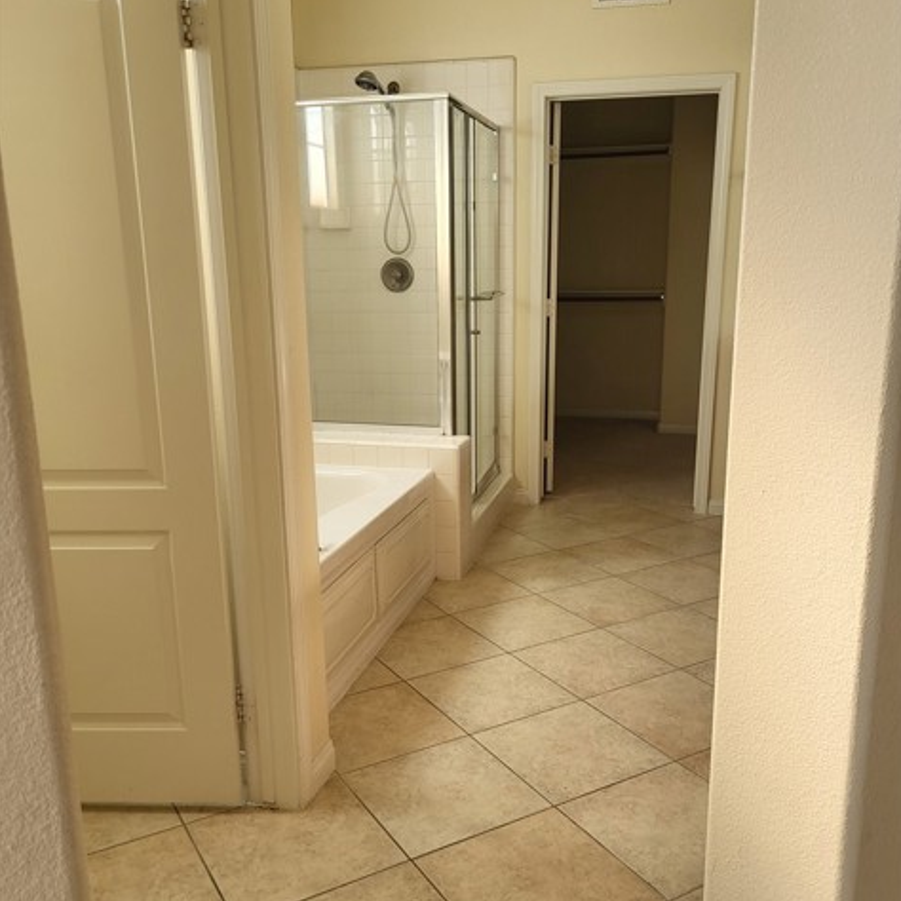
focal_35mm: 31
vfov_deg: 52.5
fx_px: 913
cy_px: 481
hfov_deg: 52.5
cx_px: 452
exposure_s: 1/120
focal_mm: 5.4
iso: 64
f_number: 1.8
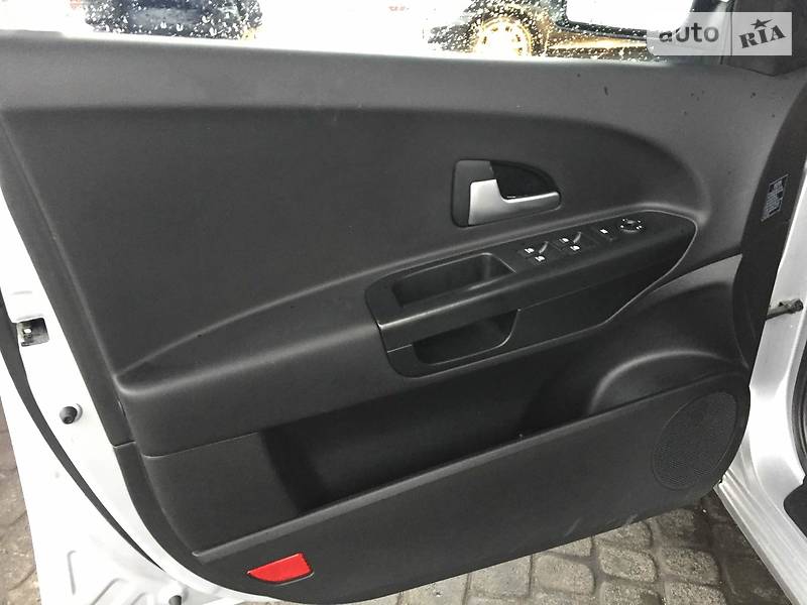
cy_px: 302
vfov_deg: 48.2
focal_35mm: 29
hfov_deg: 61.7
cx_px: 404
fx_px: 676
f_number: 2.2
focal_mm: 4.2
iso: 250
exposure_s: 1/20
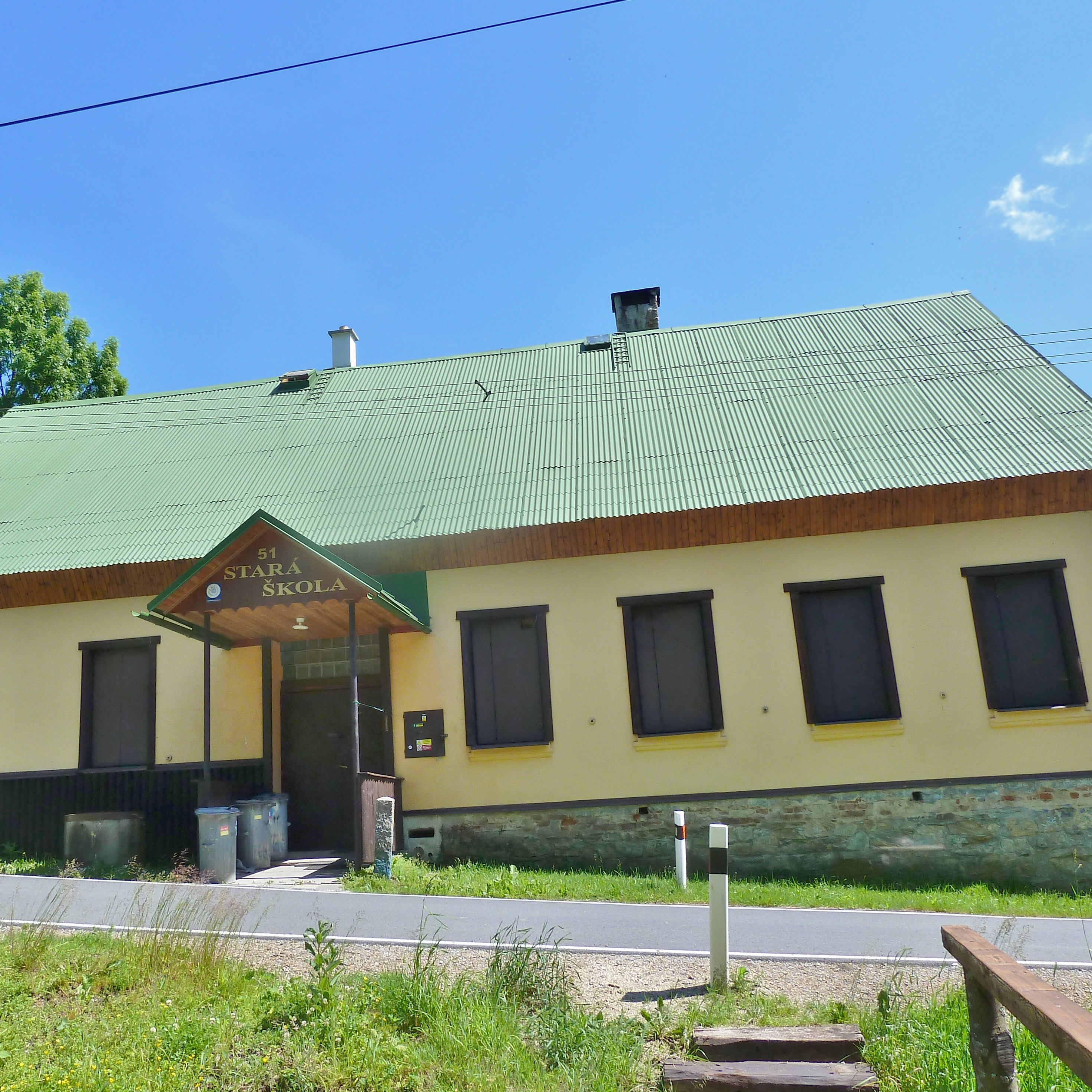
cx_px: 454
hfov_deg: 53.8
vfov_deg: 54.0
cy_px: 541
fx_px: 1071
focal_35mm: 30
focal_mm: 4.1
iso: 80
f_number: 4
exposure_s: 1/320
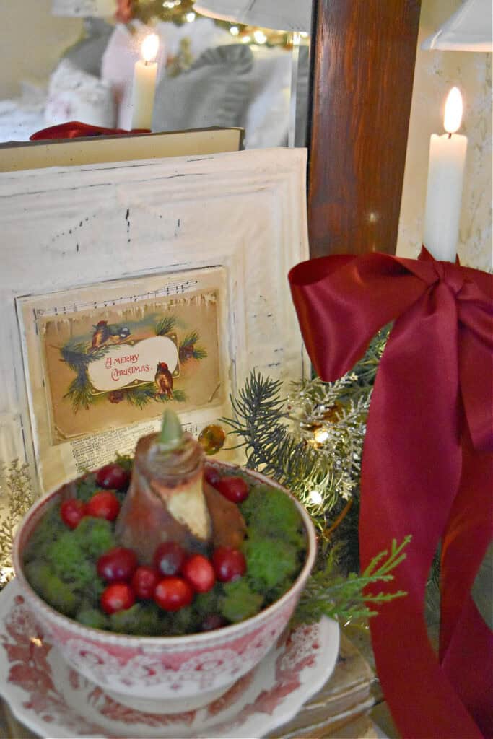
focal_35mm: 42
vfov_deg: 46.4
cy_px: 370
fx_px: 862
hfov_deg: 31.9
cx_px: 246
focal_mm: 28
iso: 6400
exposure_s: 1/60
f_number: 4.2
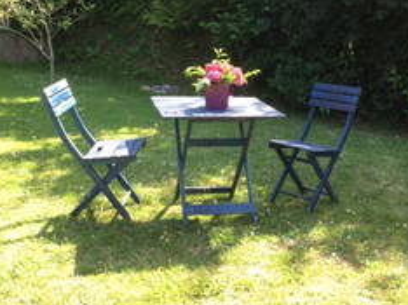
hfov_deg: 36.1
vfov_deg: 27.4
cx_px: 234
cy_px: 120
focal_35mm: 53
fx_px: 624
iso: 25
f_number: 2.4
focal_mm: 3.3
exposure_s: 1/105
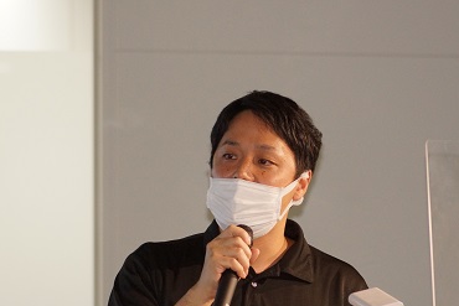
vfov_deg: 3.3
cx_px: 231
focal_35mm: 412
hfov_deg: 5.0
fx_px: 5255
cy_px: 169
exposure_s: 1/160
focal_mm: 200
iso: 1250
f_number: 5.6
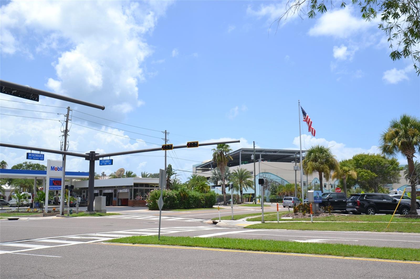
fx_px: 420
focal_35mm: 36
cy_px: 140
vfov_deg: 36.9
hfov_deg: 53.1
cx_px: 210
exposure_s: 1/250
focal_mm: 24
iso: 100
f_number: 8
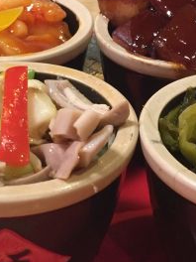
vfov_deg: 25.1
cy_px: 78
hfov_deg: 19.0
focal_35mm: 77
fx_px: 581
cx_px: 142
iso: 125
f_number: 2.2
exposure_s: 1/17
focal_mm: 4.15
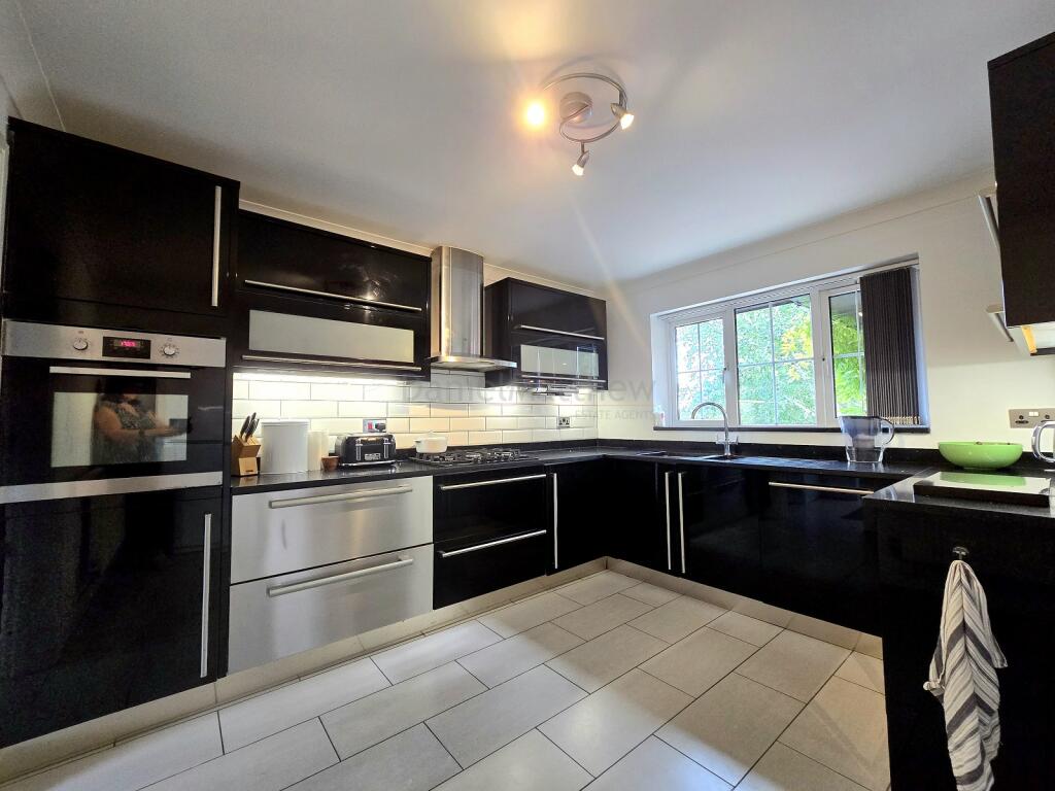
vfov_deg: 89.9
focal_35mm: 13
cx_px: 528
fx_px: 396
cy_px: 396
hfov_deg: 106.2
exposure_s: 1/60.2
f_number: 2.2
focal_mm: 2.2
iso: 200
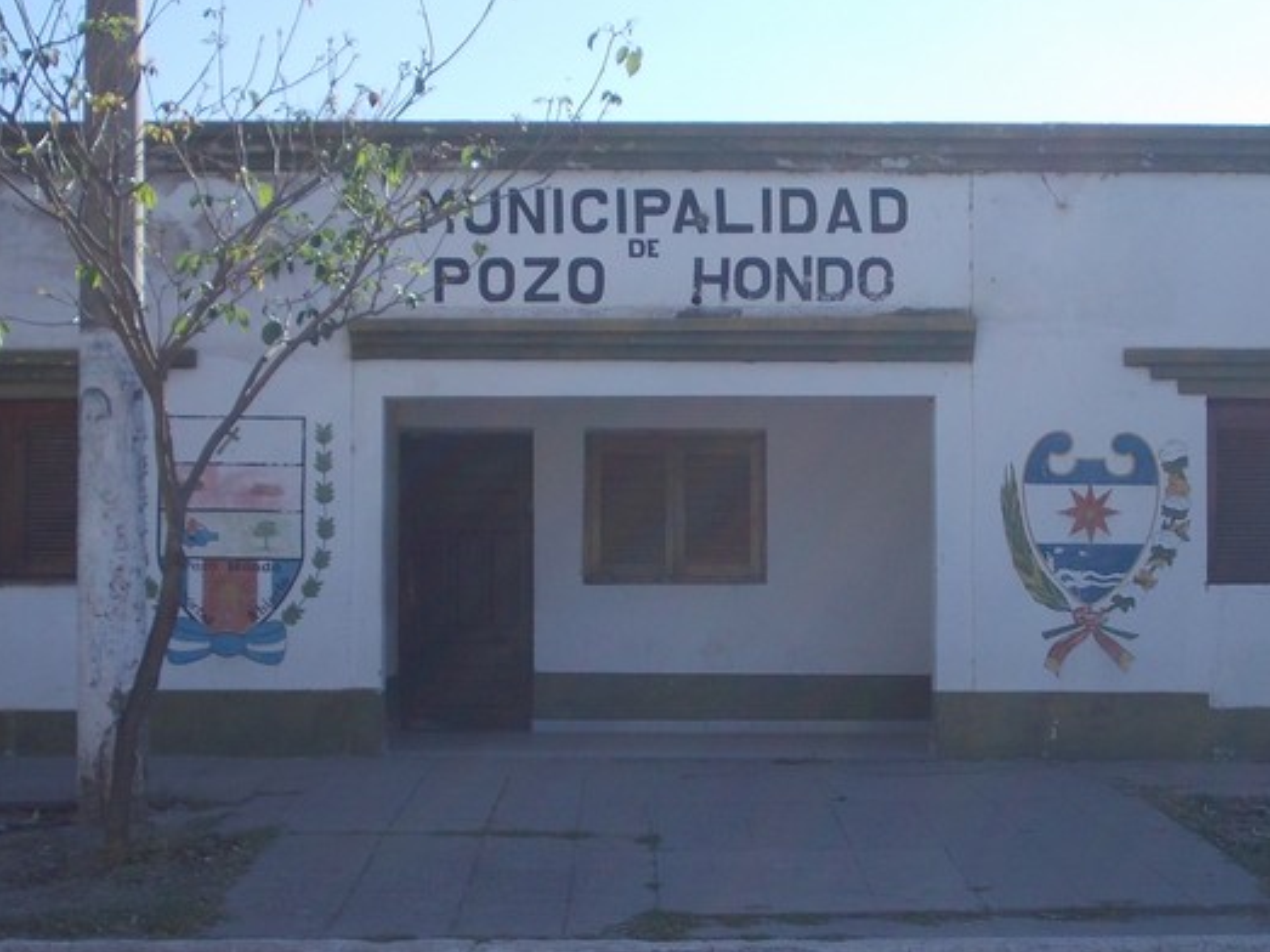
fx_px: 2311
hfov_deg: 30.7
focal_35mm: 63
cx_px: 690
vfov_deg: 23.2
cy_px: 602
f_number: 6.5
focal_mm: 6.1
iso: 80
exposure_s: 1/160
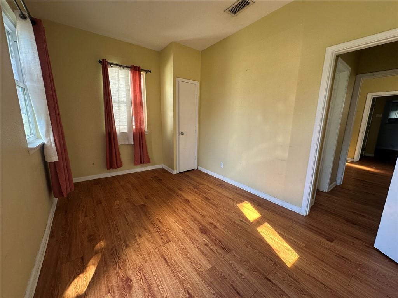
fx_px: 161
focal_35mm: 14
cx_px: 199
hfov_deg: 102.1
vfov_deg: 85.7
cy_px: 149
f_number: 2.2
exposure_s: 1/99
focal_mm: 2.22
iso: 64
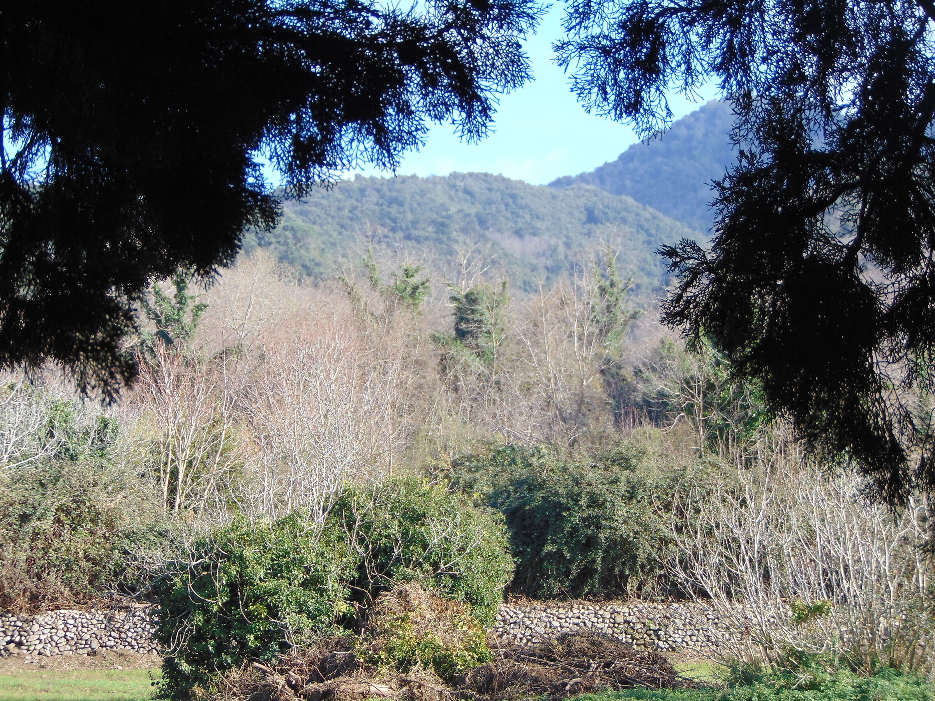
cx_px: 468
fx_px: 2917
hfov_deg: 18.2
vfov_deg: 13.7
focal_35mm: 108
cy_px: 350
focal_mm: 19.4
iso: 80
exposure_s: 1/200
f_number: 3.9
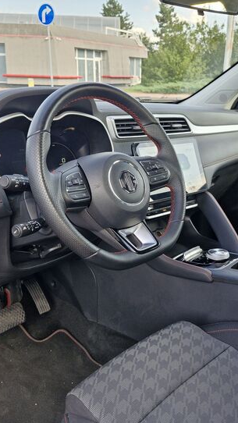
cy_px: 215
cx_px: 140
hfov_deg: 34.6
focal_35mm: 34
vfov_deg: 58.0
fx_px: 381
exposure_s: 1/180
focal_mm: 5.54
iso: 64
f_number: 1.8
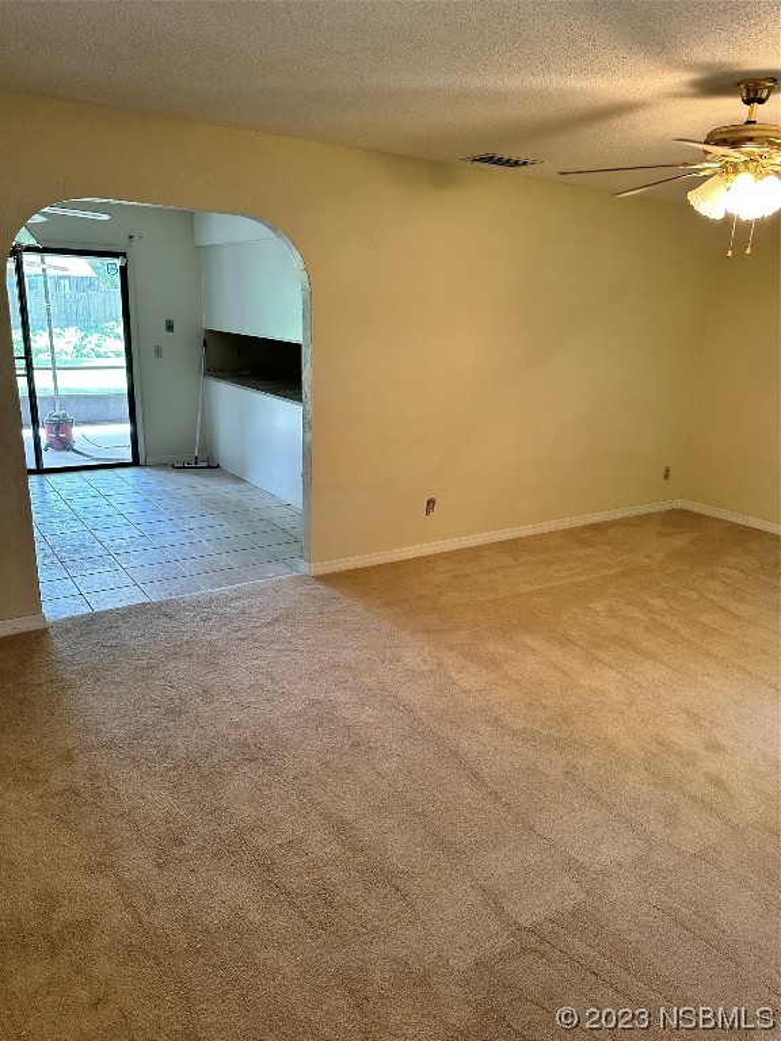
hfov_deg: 56.8
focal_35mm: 24
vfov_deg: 71.6
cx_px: 390
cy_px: 520
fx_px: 722
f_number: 1.78
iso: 200
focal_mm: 6.86
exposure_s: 1/60
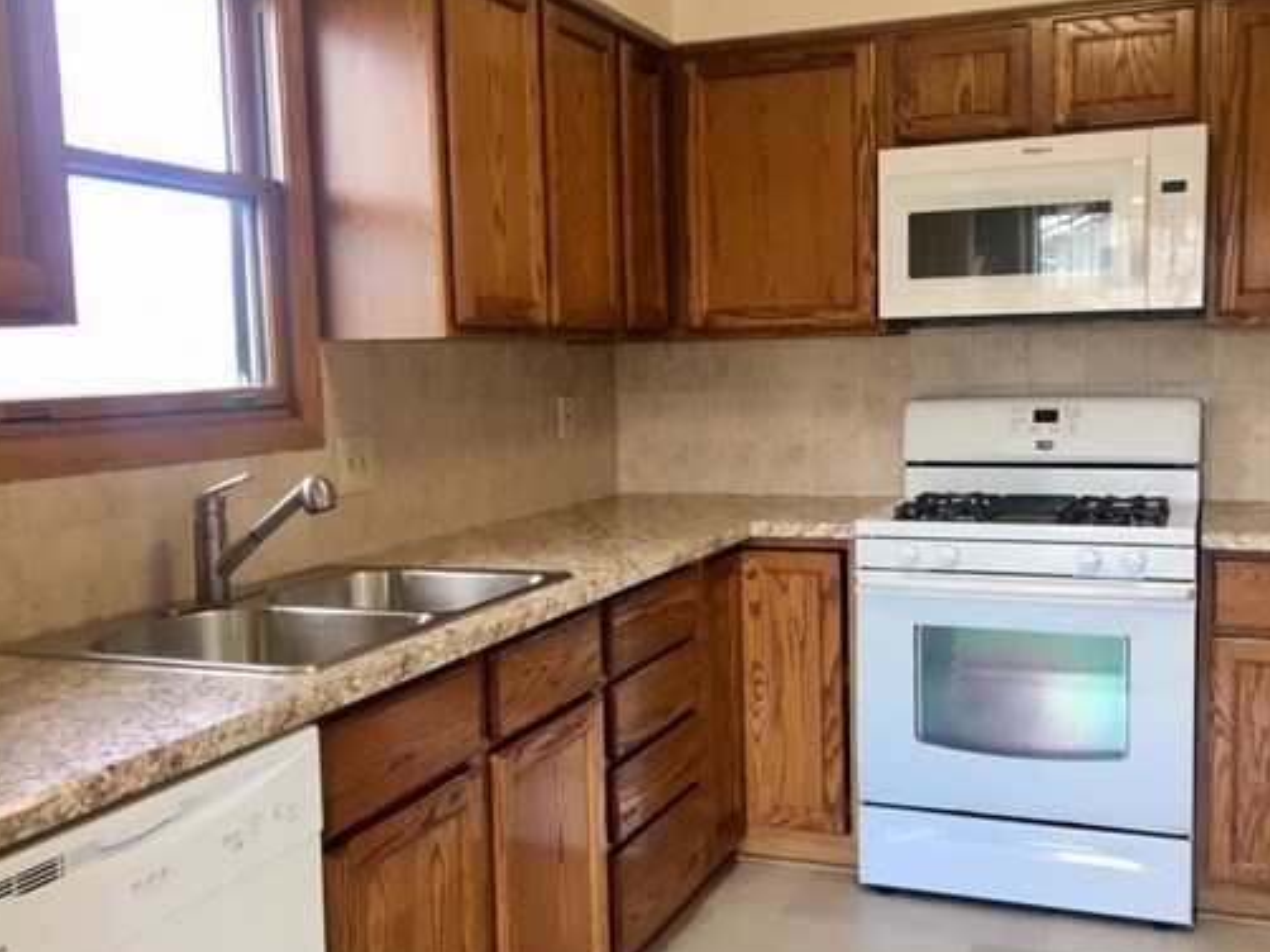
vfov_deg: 38.6
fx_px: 1357
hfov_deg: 50.1
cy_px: 499
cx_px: 708
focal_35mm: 37
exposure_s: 1/30
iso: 50
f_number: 2.2
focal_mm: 4.15
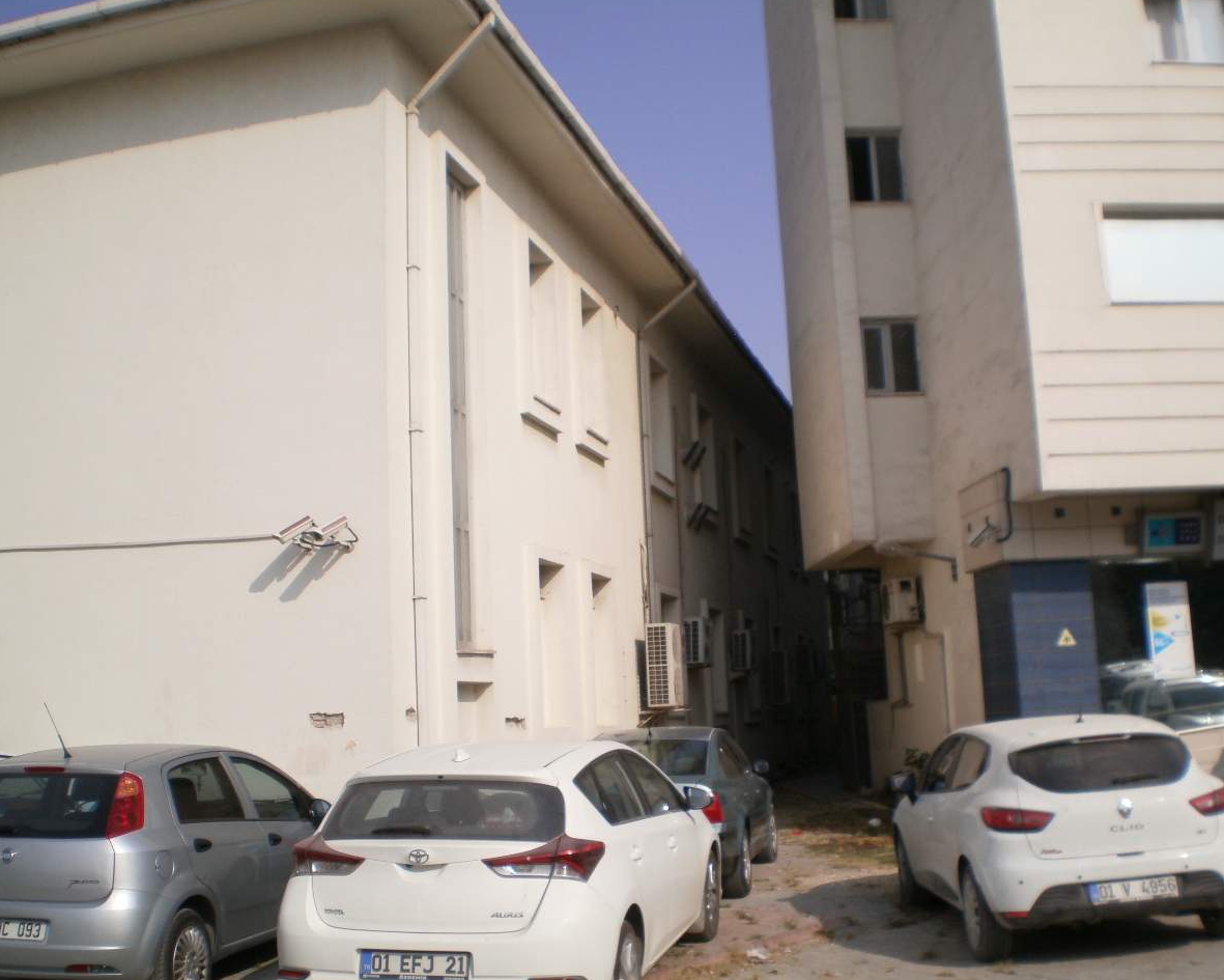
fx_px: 1377
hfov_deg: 47.9
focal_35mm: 38
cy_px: 486
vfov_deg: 39.2
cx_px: 660
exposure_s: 1/2000
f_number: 4.6
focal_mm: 6.3
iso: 100
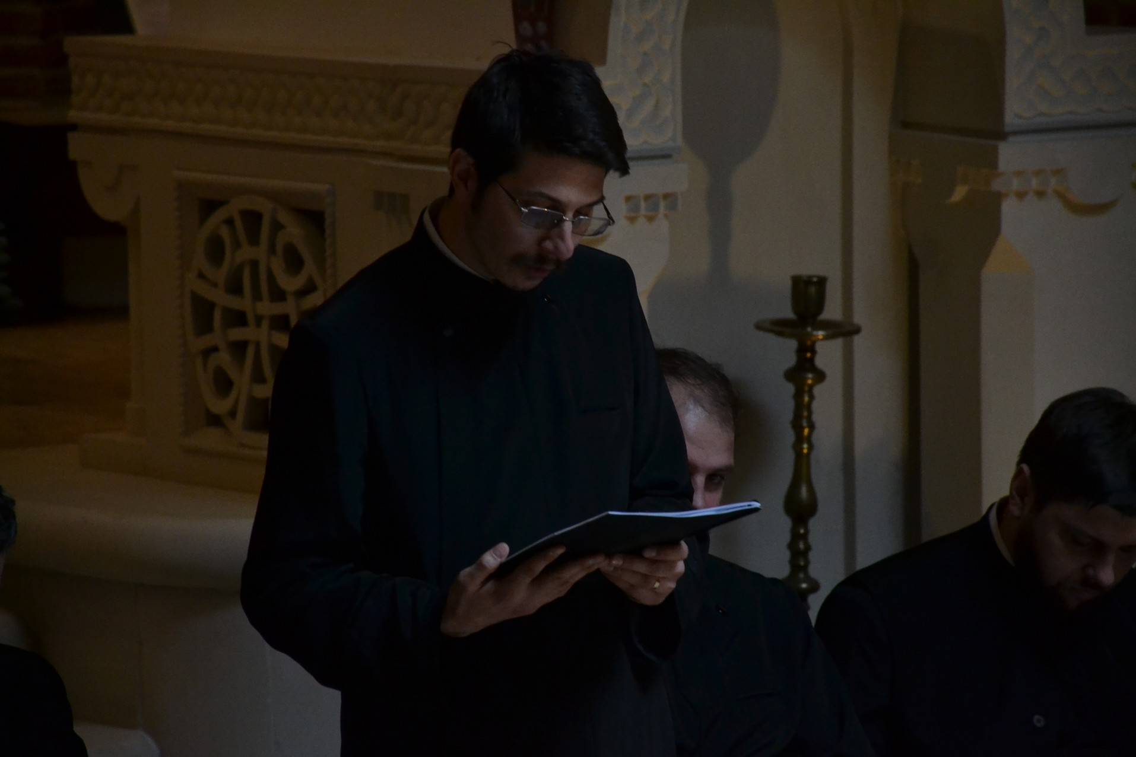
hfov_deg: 9.8
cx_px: 568
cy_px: 378
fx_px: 6626
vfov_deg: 6.5
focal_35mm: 210
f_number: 5.6
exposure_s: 1/100
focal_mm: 140
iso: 1600
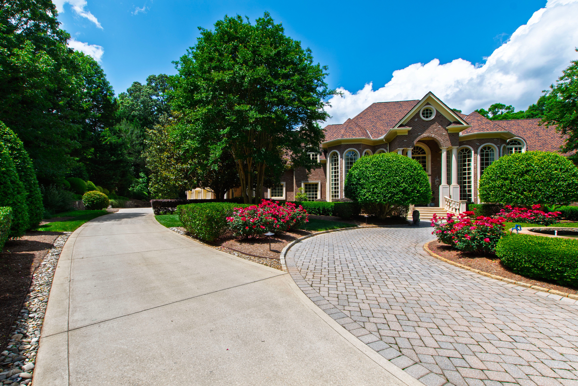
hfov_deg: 100.4
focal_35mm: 15
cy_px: 193
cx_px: 289
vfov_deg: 77.3
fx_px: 241
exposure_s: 1/200
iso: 100
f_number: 8
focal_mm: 10
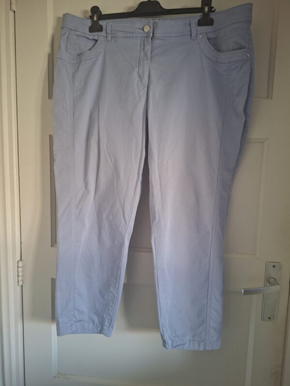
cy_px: 193
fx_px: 257
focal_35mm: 23
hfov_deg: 58.9
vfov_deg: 73.9
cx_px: 145
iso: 250
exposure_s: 1/30
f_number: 1.8
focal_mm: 5.54
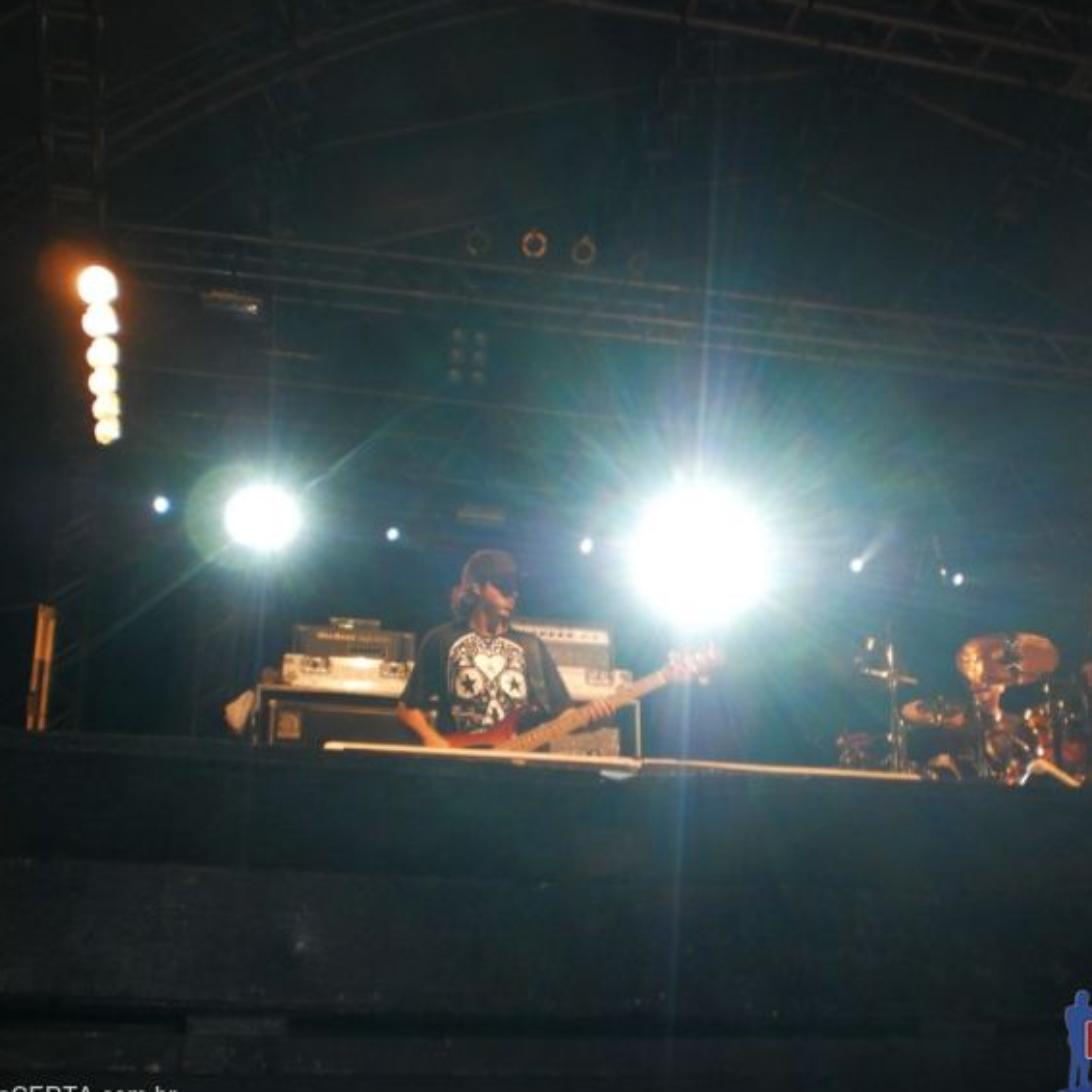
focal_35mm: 45
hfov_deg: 37.5
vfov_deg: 37.6
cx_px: 606
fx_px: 1606
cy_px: 556
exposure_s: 1/30
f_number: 3.1
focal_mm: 6.3
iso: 125
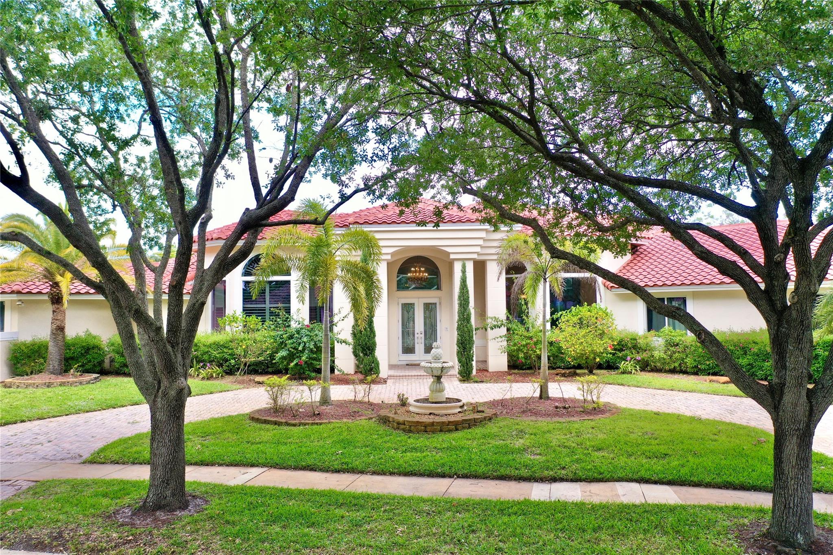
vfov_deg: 46.4
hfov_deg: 65.5
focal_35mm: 28
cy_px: 278
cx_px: 416
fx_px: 648
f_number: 3.2
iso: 100
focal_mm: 10.26
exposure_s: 1/240
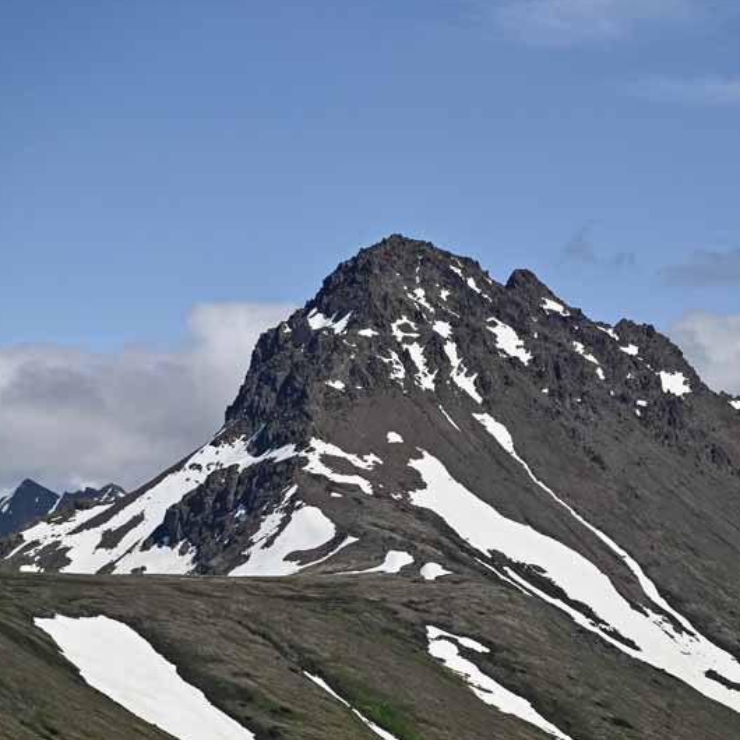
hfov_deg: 11.3
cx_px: 415
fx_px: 3725
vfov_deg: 11.3
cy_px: 369
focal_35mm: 154
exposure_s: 1/3200
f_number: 5
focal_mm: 120
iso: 100
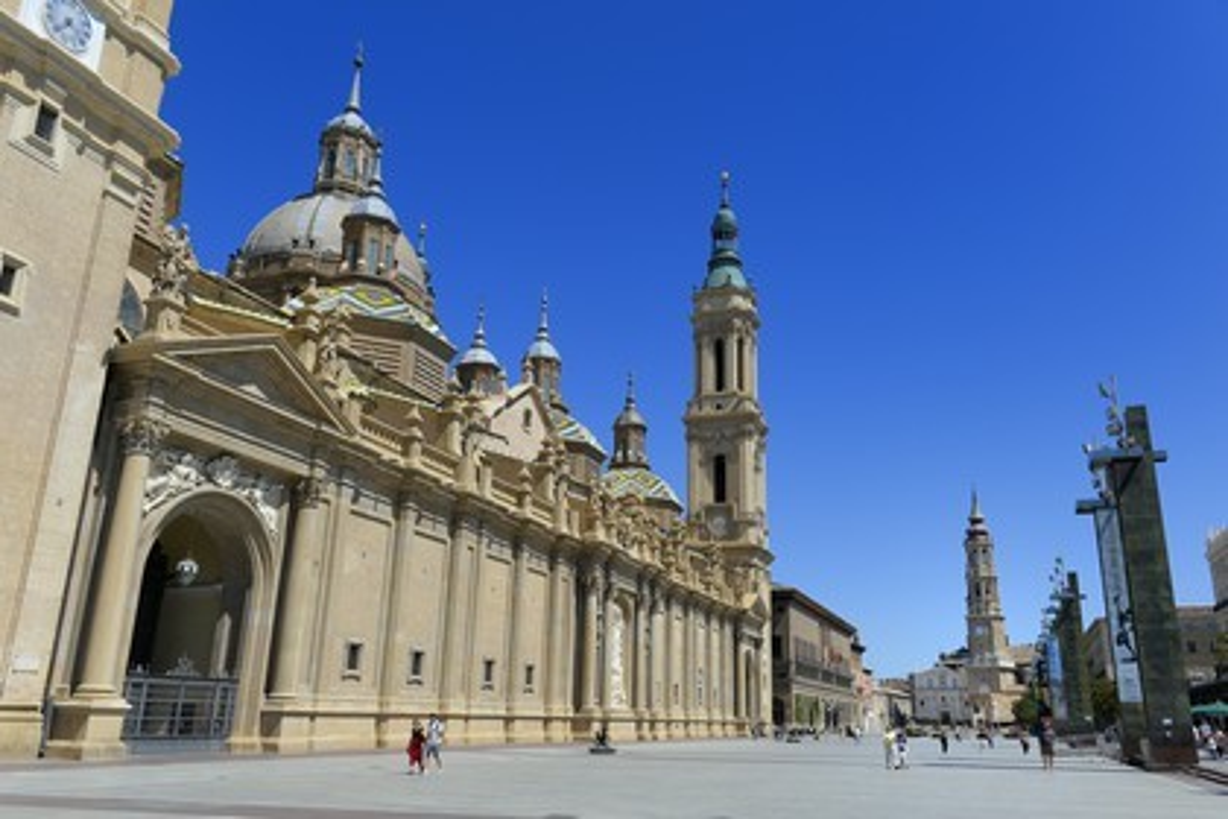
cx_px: 614
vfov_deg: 45.0
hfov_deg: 63.7
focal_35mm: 29
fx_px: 989
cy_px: 410
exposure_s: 1/320
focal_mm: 29
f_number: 9
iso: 100
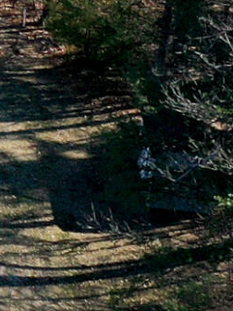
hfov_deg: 5.8
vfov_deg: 8.1
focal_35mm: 240
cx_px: -436
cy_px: -176
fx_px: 2158
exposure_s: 1/60
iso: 100
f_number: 3.5
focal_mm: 10.26
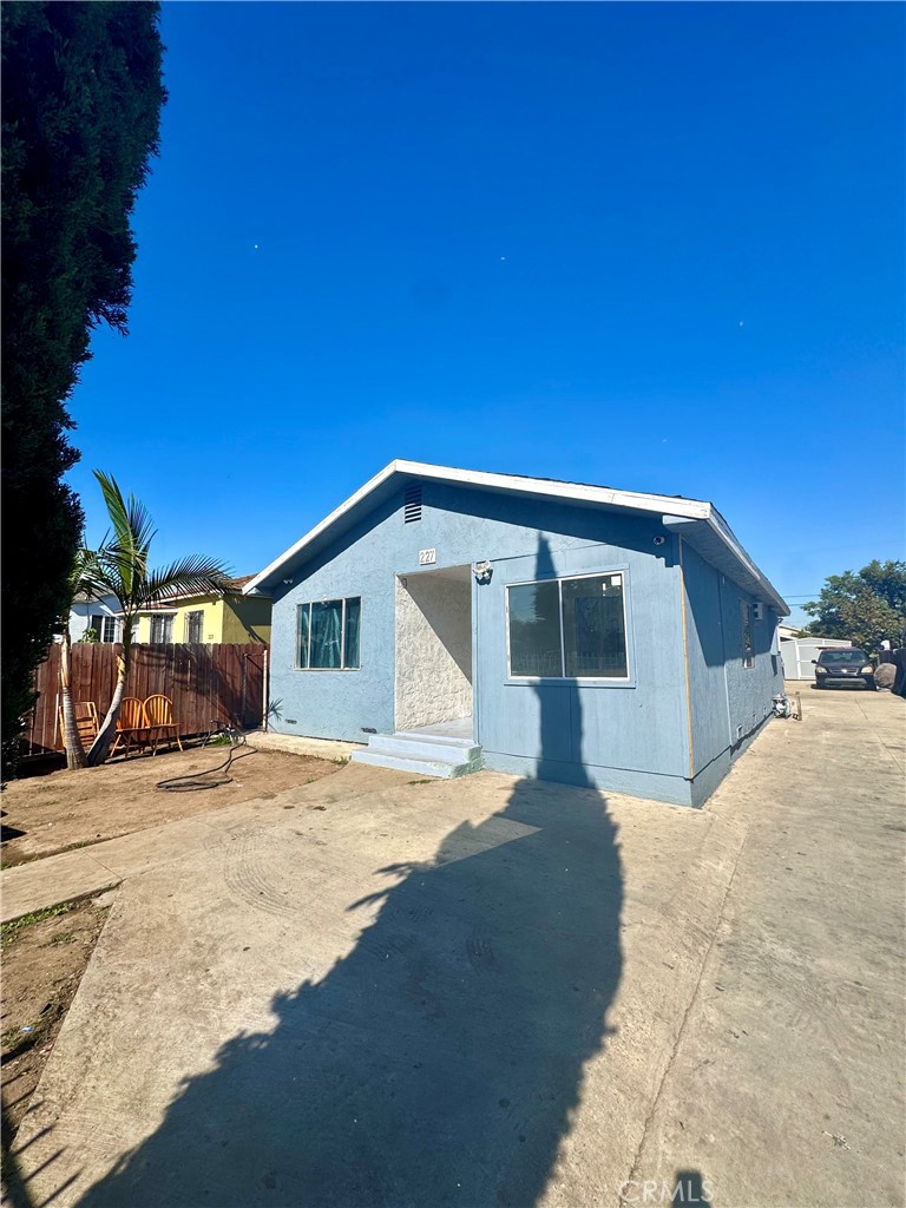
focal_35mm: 14
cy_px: 604
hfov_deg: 85.7
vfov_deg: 102.1
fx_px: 489
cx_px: 453
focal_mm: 2.22
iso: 50
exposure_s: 1/2674
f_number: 2.2
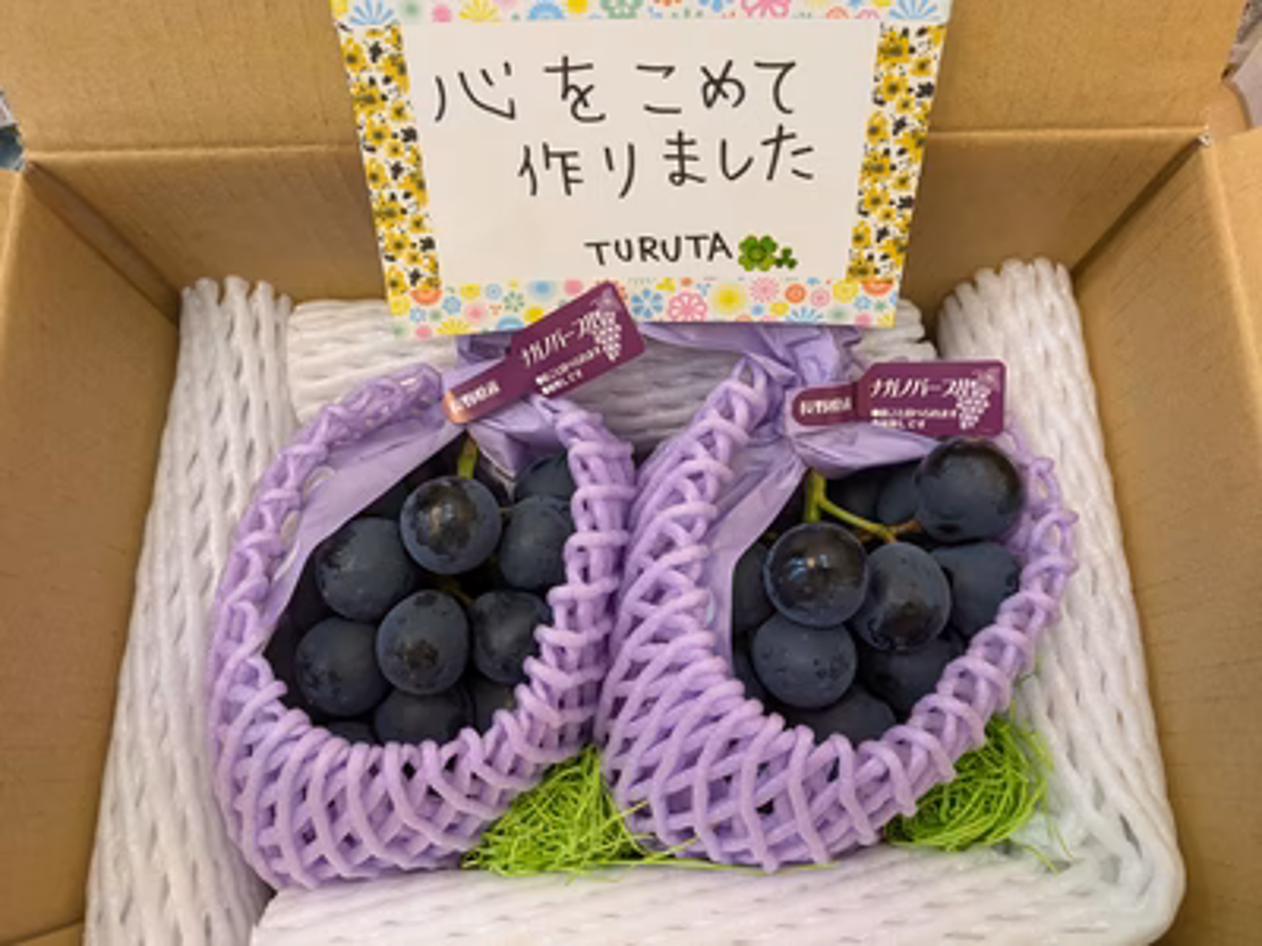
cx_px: 631
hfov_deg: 69.4
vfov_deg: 54.9
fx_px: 911
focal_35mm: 25
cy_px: 473
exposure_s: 1/33.3
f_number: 1.89
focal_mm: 5.43
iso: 161
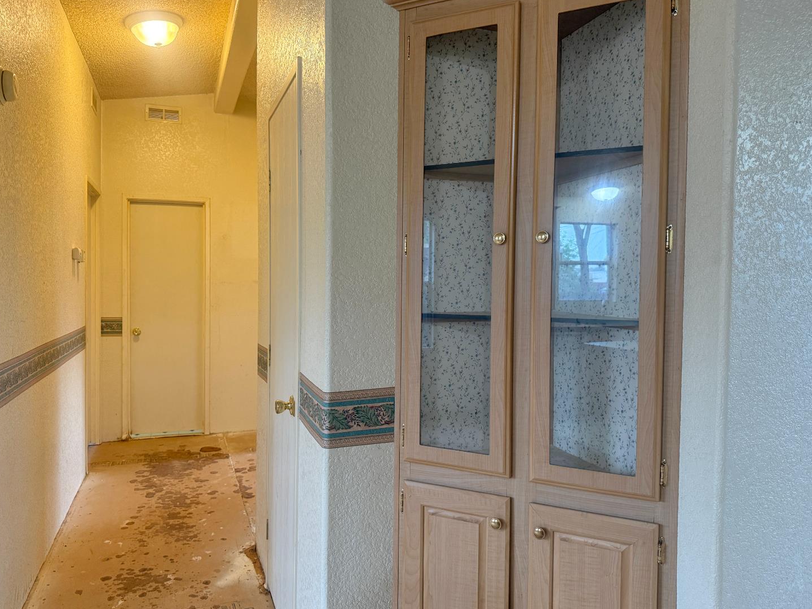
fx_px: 586
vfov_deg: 54.9
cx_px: 396
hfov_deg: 69.4
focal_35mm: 25
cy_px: 295
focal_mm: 6.76
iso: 250
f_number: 1.78
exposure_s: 1/60
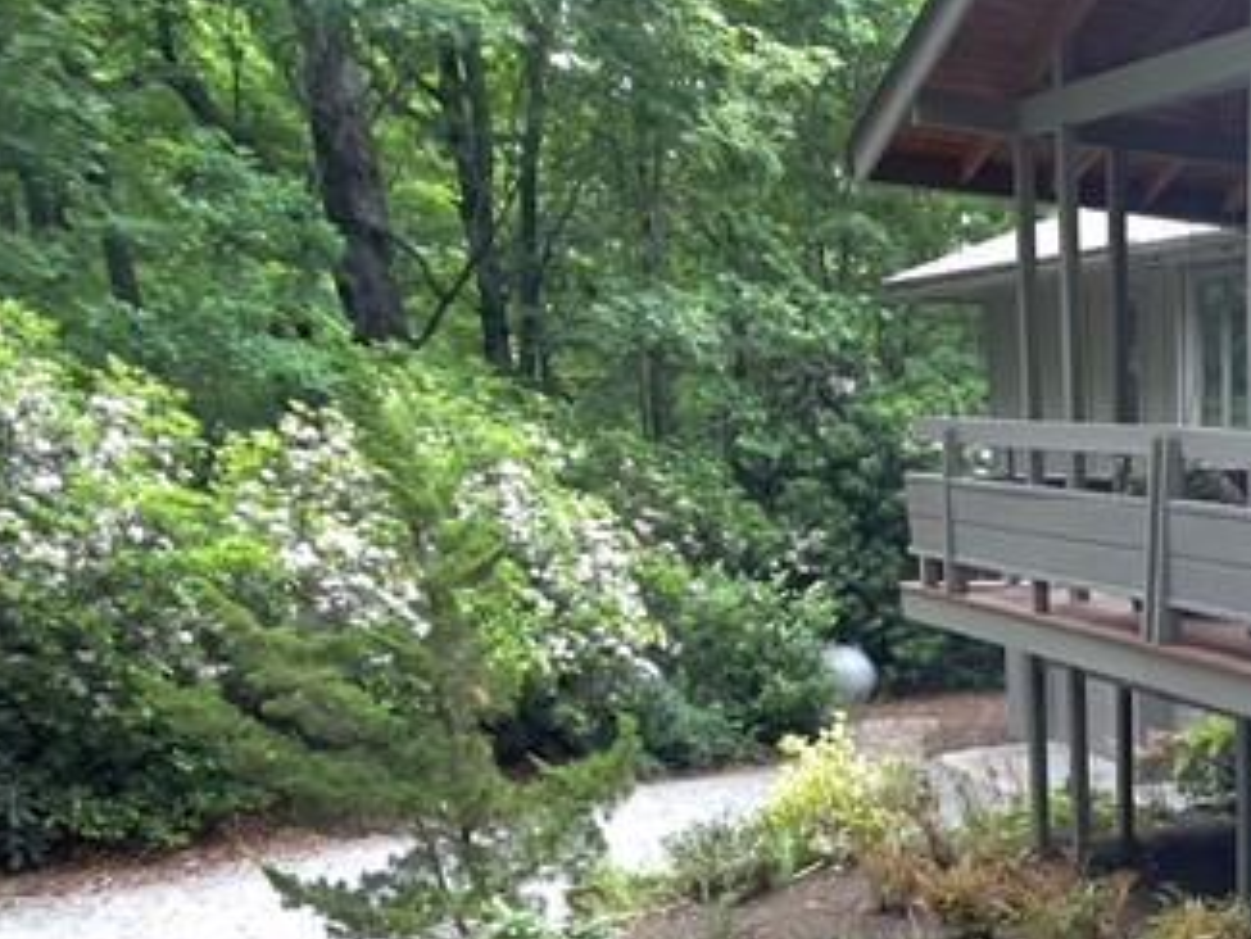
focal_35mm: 41
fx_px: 1482
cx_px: 1374
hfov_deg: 38.1
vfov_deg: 31.5
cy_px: 1012
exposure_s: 1/121
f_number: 2.4
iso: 250
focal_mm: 1.54
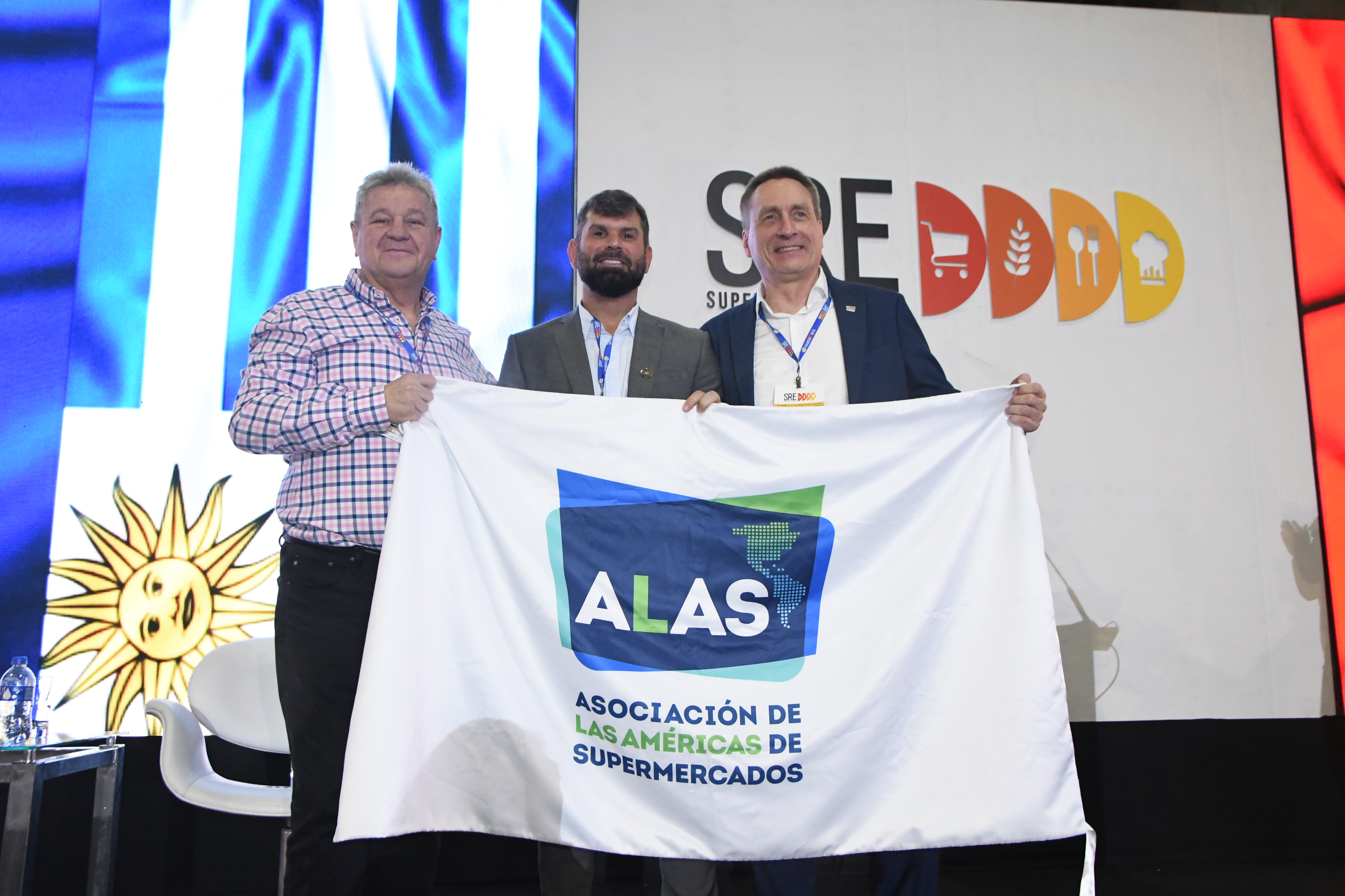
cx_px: 672
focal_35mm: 30
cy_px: 448
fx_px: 1121
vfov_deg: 43.6
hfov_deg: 61.9
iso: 4000
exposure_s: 1/200
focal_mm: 20
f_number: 4.5
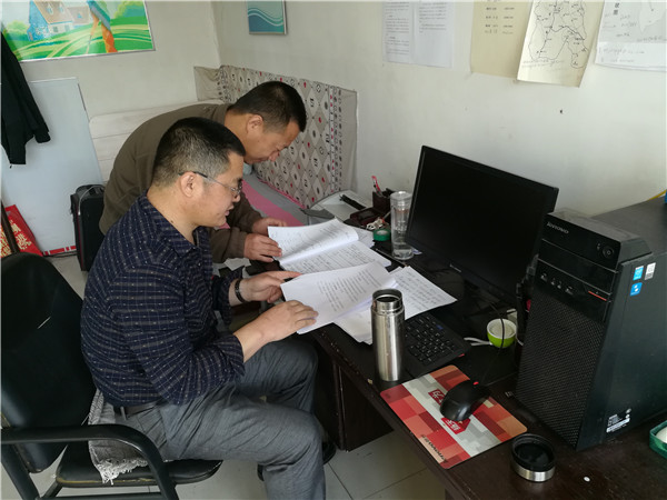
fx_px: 501
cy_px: 250
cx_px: 334
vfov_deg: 53.1
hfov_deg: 67.3
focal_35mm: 26
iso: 100
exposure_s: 1/30
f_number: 2.2
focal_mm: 3.83
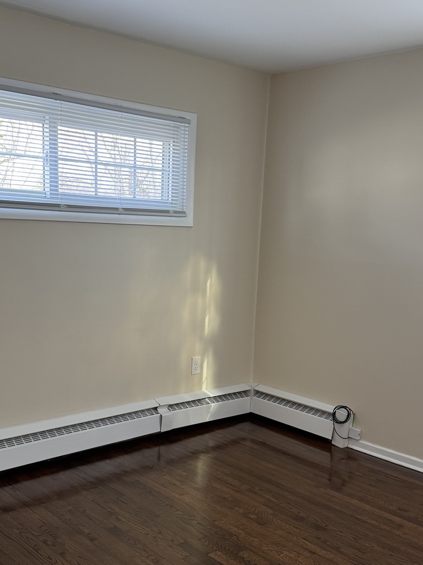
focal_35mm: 39
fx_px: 636
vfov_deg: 47.7
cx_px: 185
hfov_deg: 36.8
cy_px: 328
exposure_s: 1/60
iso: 250
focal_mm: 6.76
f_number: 1.78
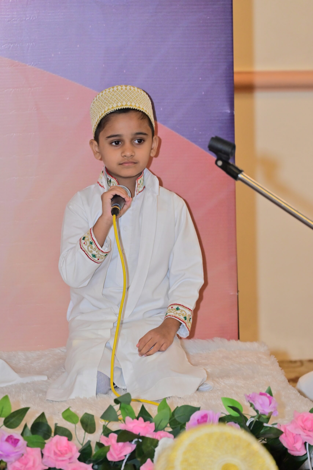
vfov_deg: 11.1
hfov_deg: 7.4
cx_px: 156
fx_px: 2412
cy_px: 235
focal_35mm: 185
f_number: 8
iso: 1600
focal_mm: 185
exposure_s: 1/125
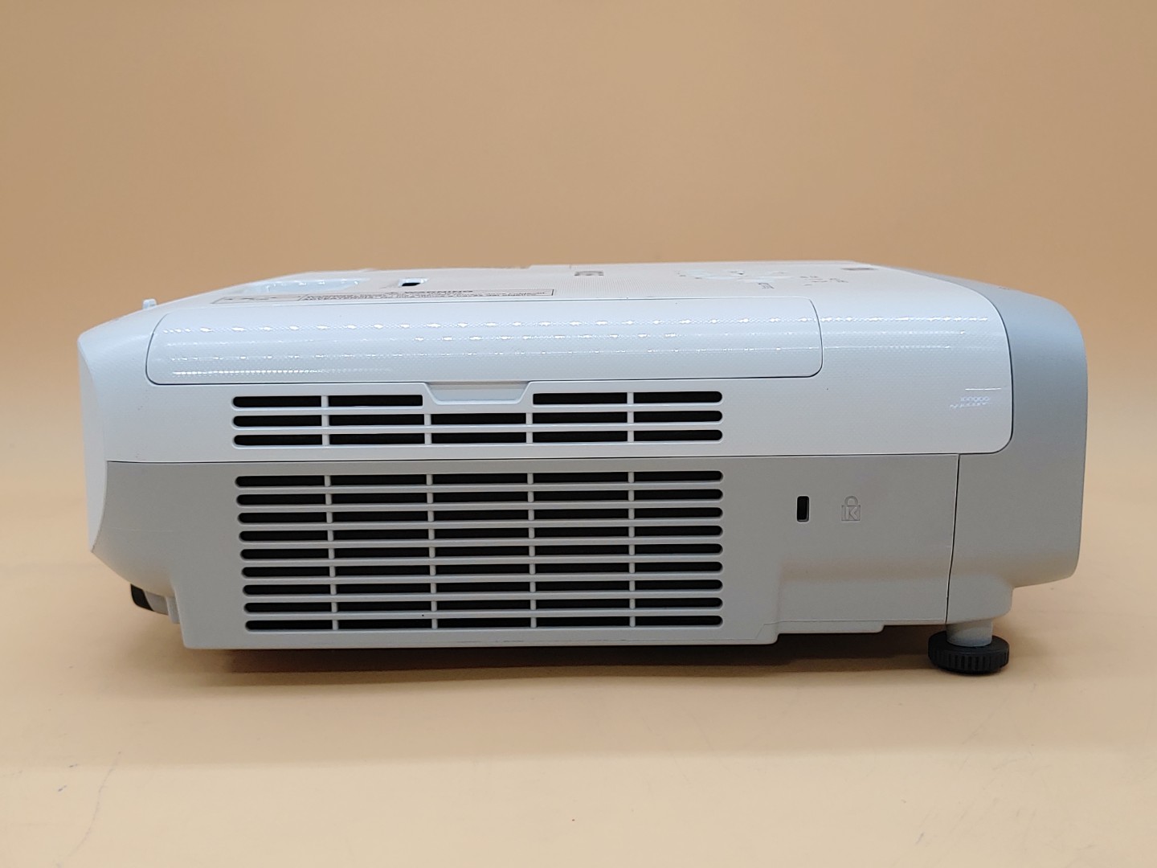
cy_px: 434
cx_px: 578
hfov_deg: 45.8
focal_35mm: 41
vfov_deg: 35.1
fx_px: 1370
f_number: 1.8
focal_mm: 4.36
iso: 50
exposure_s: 1/108
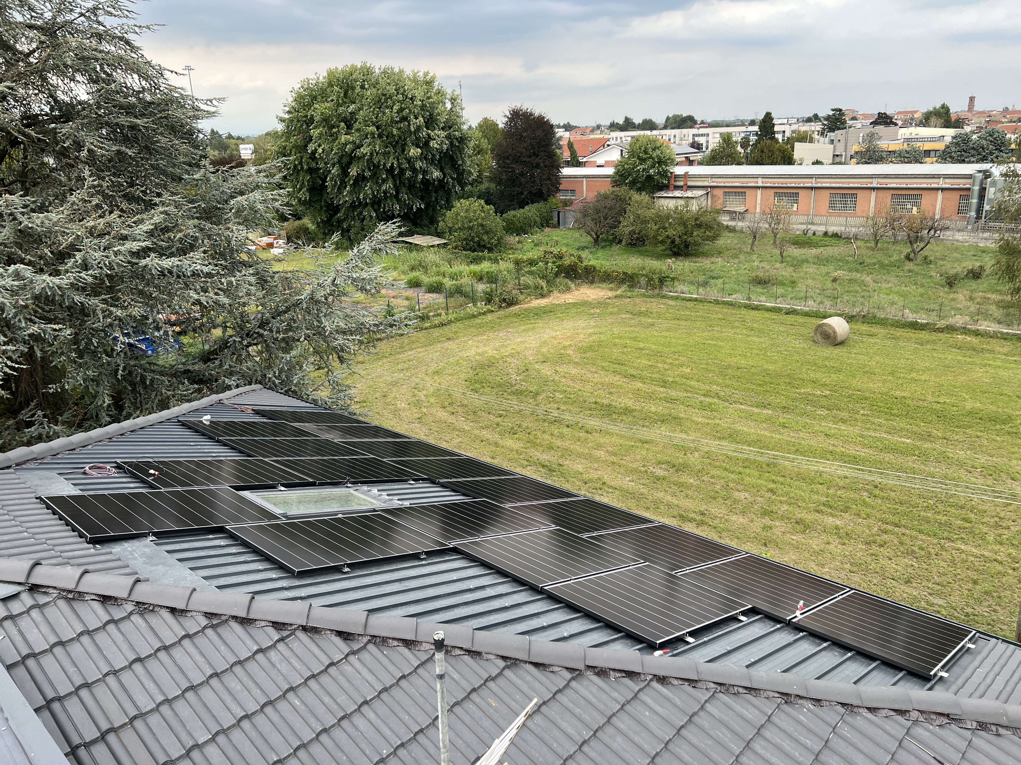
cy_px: 382
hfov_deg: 67.3
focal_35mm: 26
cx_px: 510
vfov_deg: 53.1
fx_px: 767
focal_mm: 5.7
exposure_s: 1/909
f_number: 1.5
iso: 50
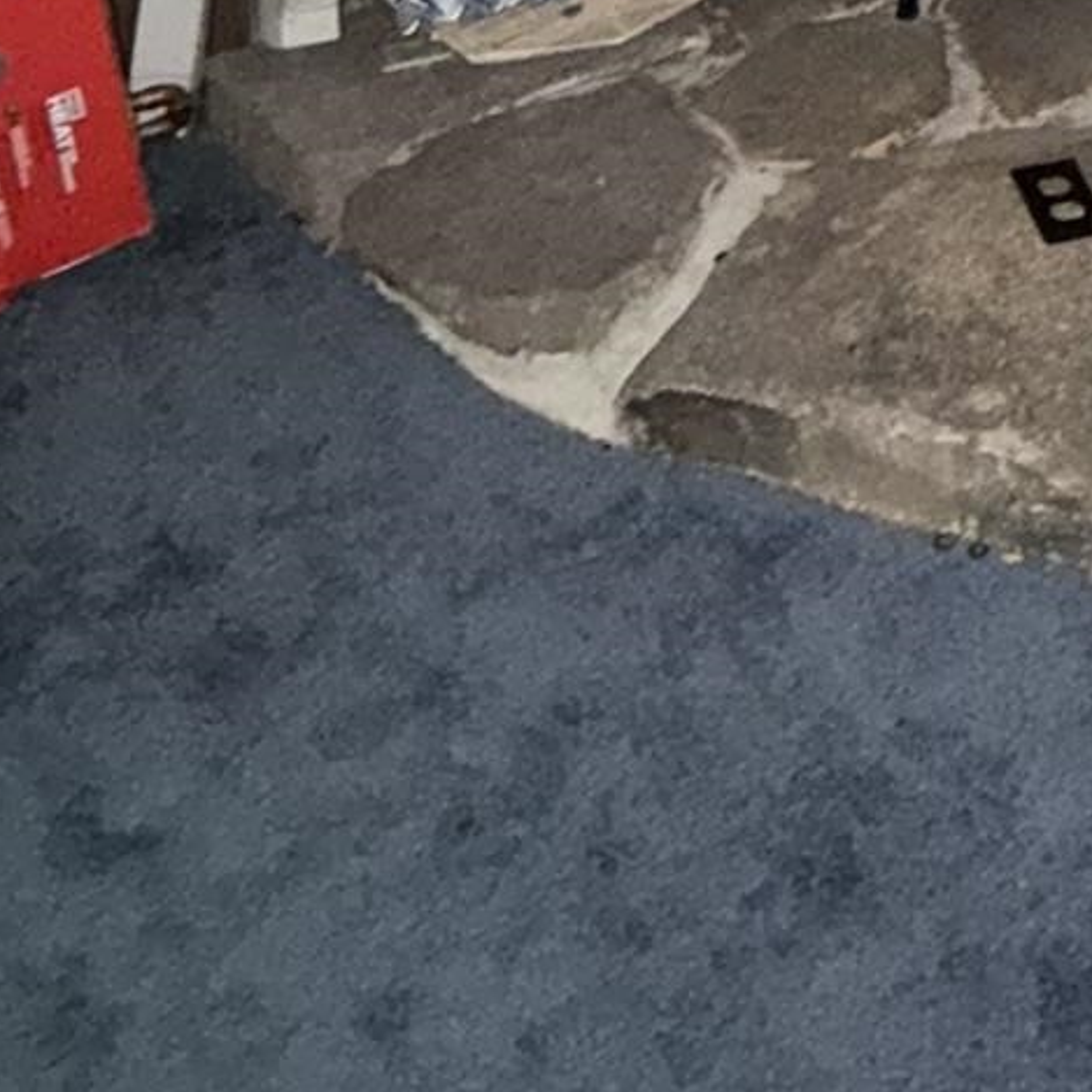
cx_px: 1267
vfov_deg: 25.3
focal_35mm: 54
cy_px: -468
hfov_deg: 28.1
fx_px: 1927
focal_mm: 2.22
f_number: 2.2
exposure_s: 1/16
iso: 500
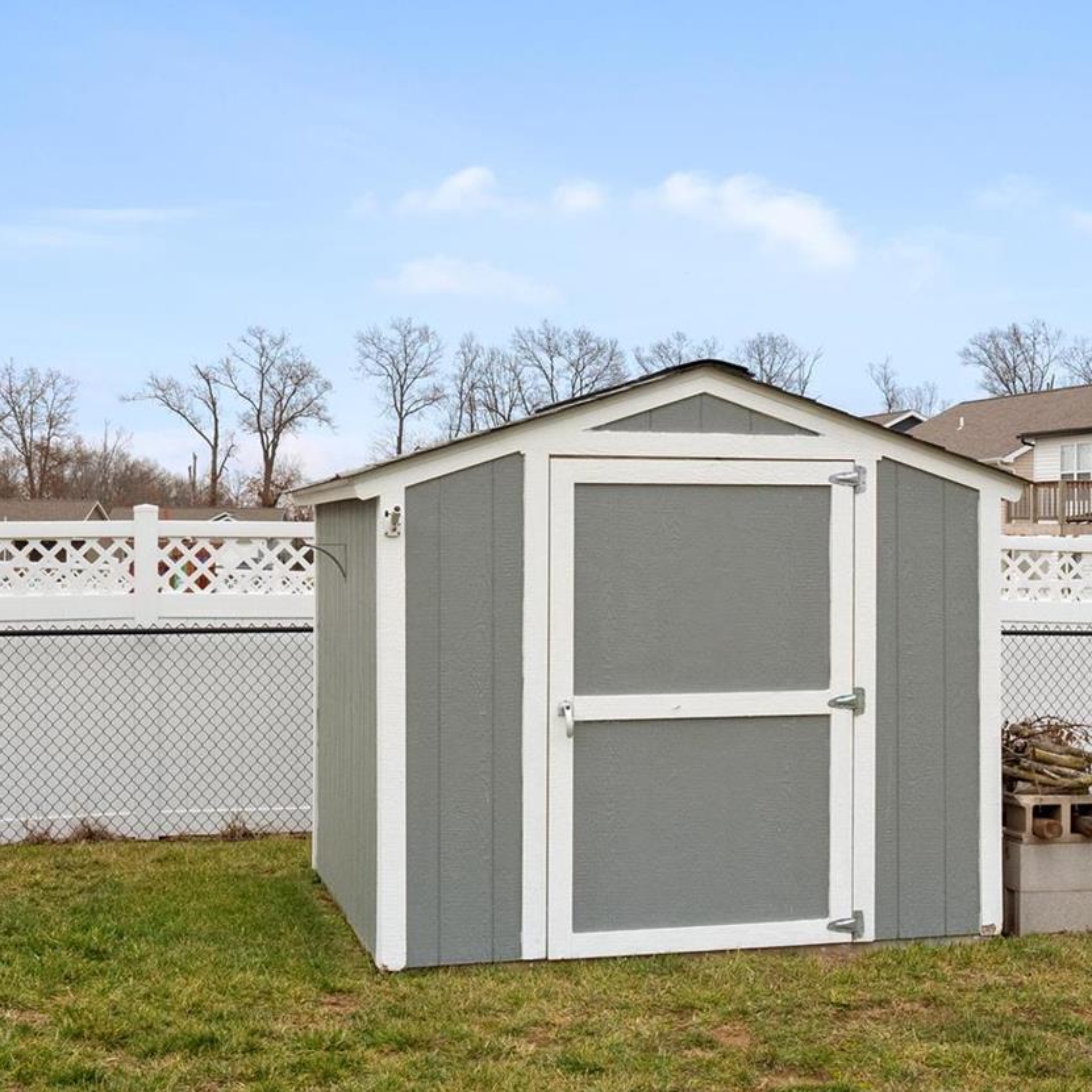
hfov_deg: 28.8
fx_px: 2106
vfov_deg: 29.1
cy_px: 553
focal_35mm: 59
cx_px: 755
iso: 400
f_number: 8
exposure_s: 1/40
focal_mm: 18
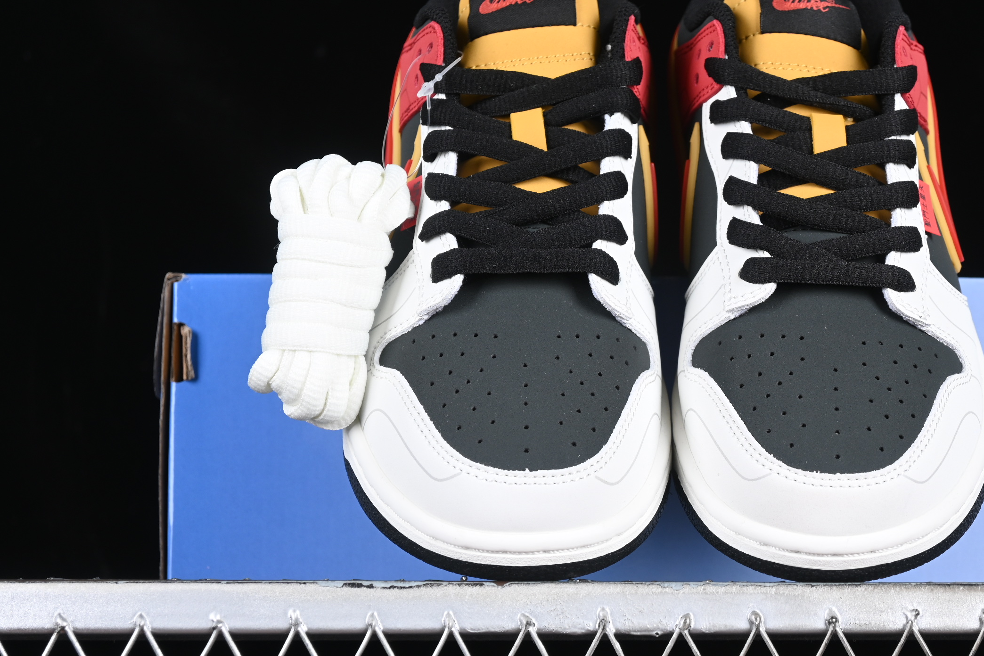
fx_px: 2733
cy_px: 316
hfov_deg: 20.3
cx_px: 648
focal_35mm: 100
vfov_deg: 13.7
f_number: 6.3
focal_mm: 50
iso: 160
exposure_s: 1/60
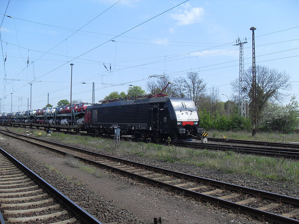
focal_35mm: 34
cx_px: 150
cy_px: 112
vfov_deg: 41.8
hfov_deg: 54.0
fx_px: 294
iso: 80
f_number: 7
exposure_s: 1/250
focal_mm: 6.3
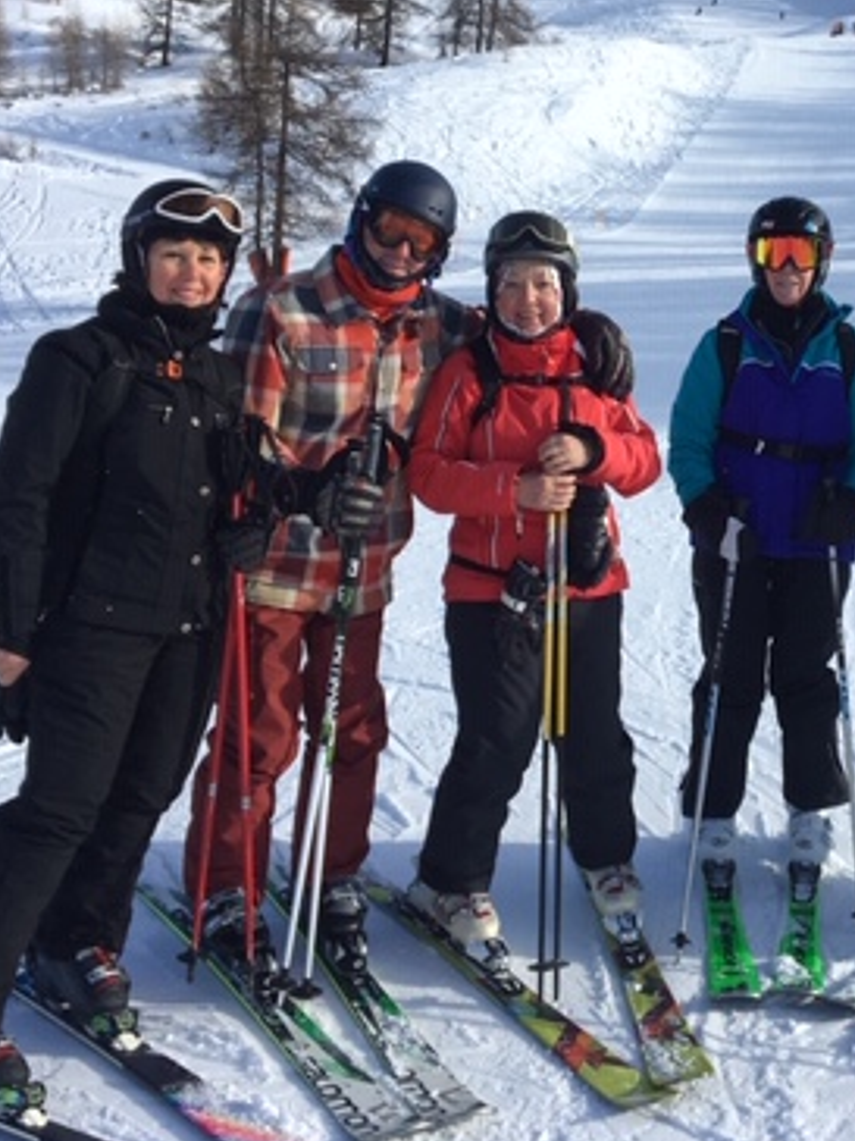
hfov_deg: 27.9
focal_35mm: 51
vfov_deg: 37.3
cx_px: 689
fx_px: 1680
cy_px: 433
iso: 25
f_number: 2.2
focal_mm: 4.15
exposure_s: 1/1479
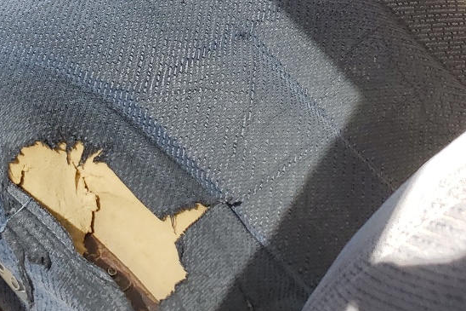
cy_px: -157
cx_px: 72
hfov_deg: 25.1
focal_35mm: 79
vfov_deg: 15.8
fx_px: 1022
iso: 50
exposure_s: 1/333
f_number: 1.5
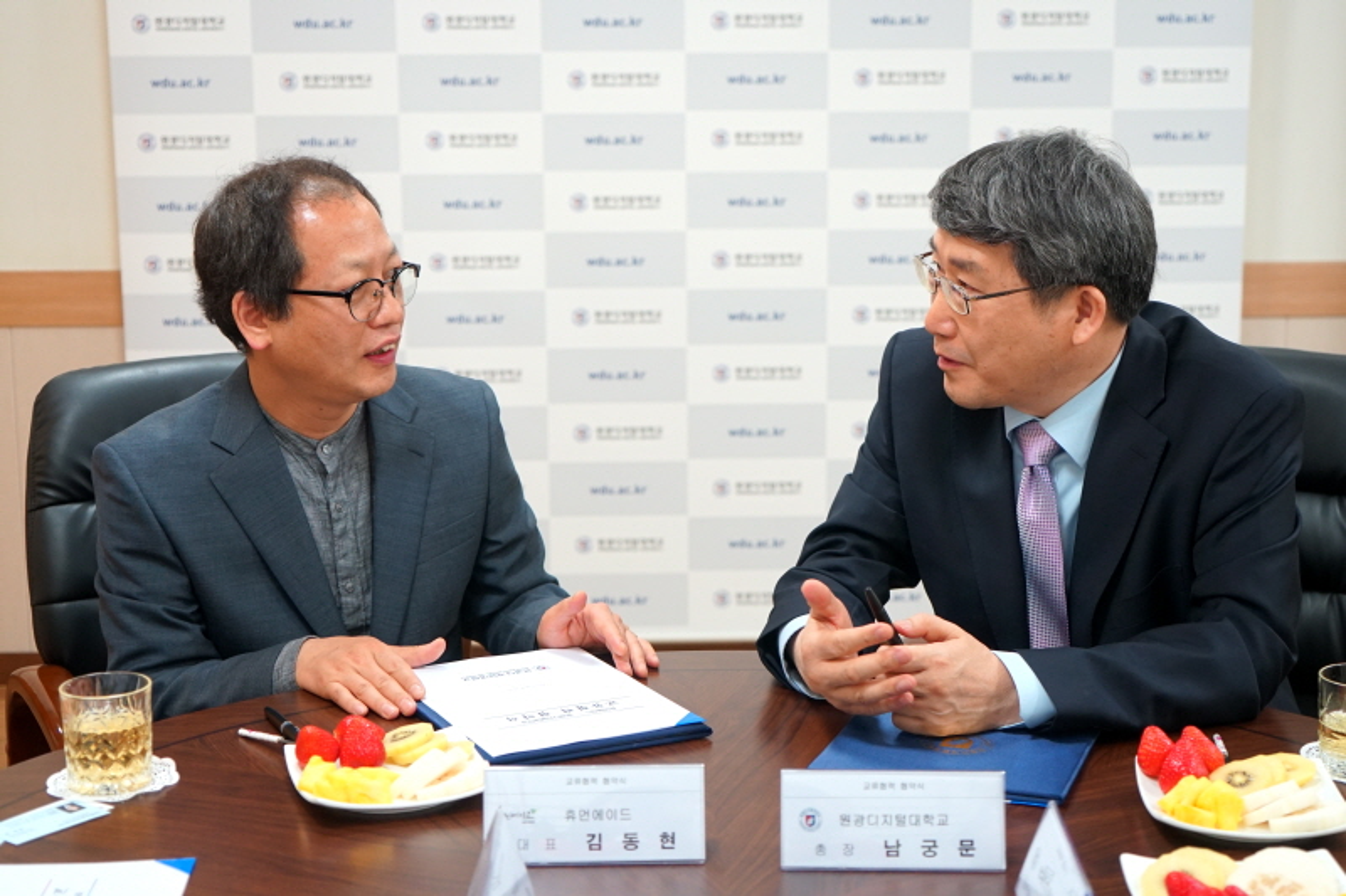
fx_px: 1719
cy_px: 448
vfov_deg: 29.2
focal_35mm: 46
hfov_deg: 42.8
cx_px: 673
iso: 1000
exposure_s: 1/160
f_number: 4
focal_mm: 46
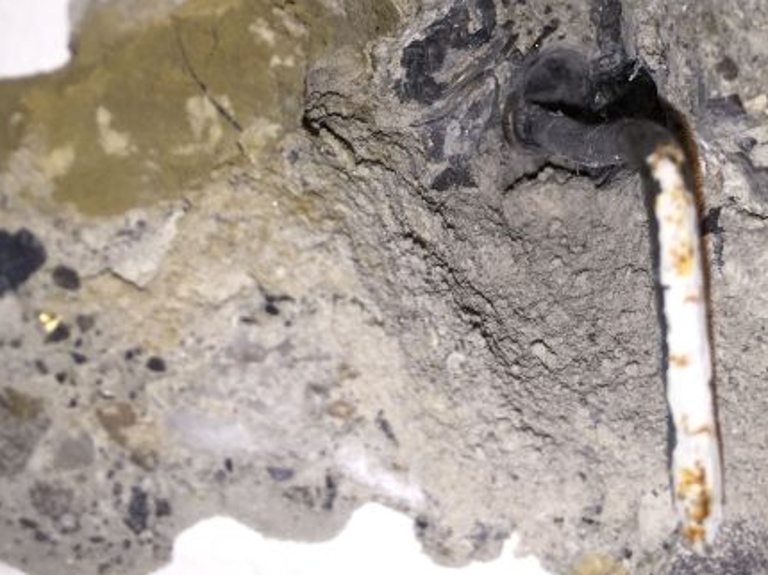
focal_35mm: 54
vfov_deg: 26.8
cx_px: 525
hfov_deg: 35.1
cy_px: 191
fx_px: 1197
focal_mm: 4.15
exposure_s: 1/860
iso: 32
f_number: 2.2
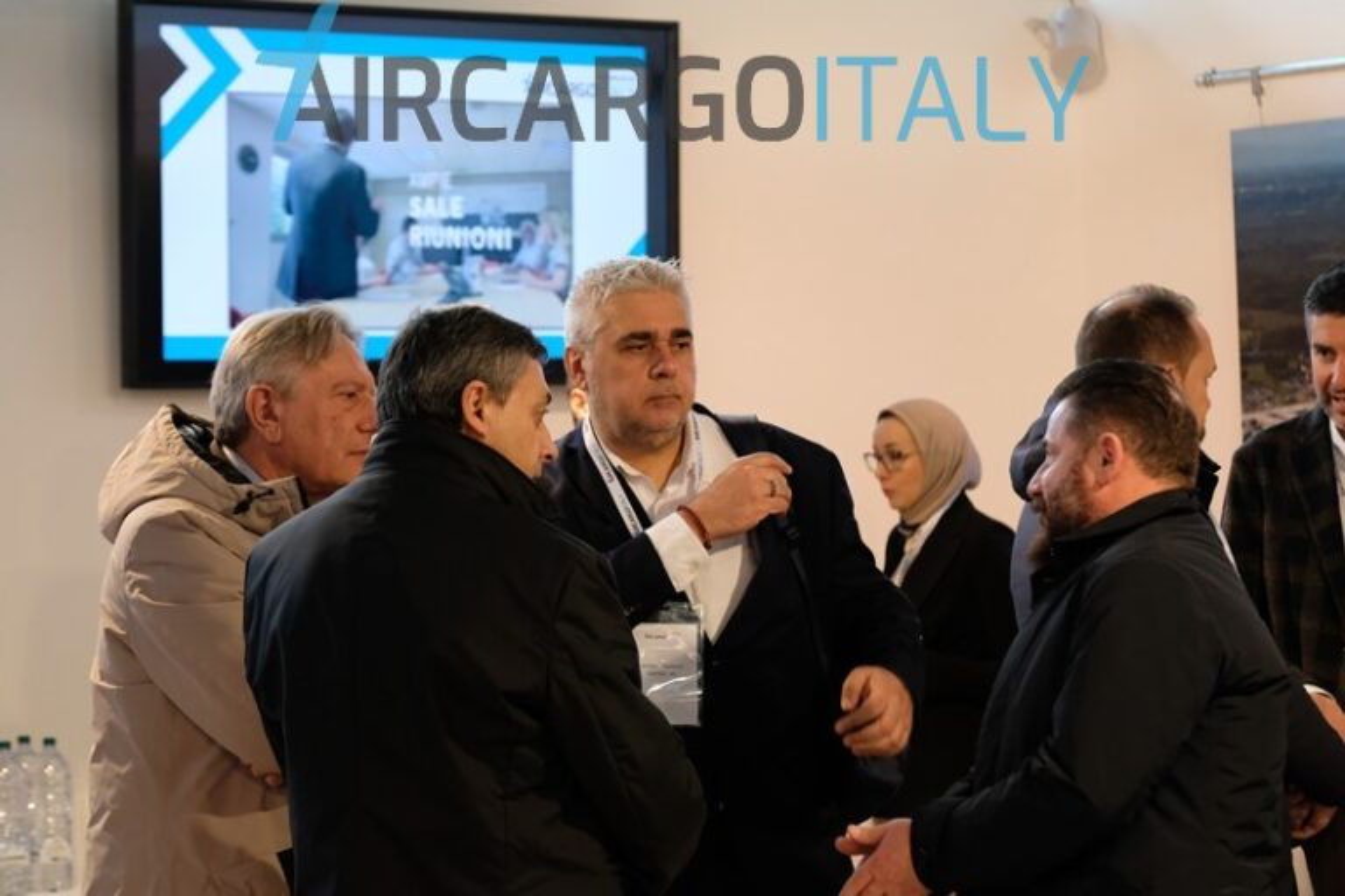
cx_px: 672
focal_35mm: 106
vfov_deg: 12.9
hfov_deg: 19.3
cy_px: 448
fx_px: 3960
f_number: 4
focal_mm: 70.5
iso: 3200
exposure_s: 1/250
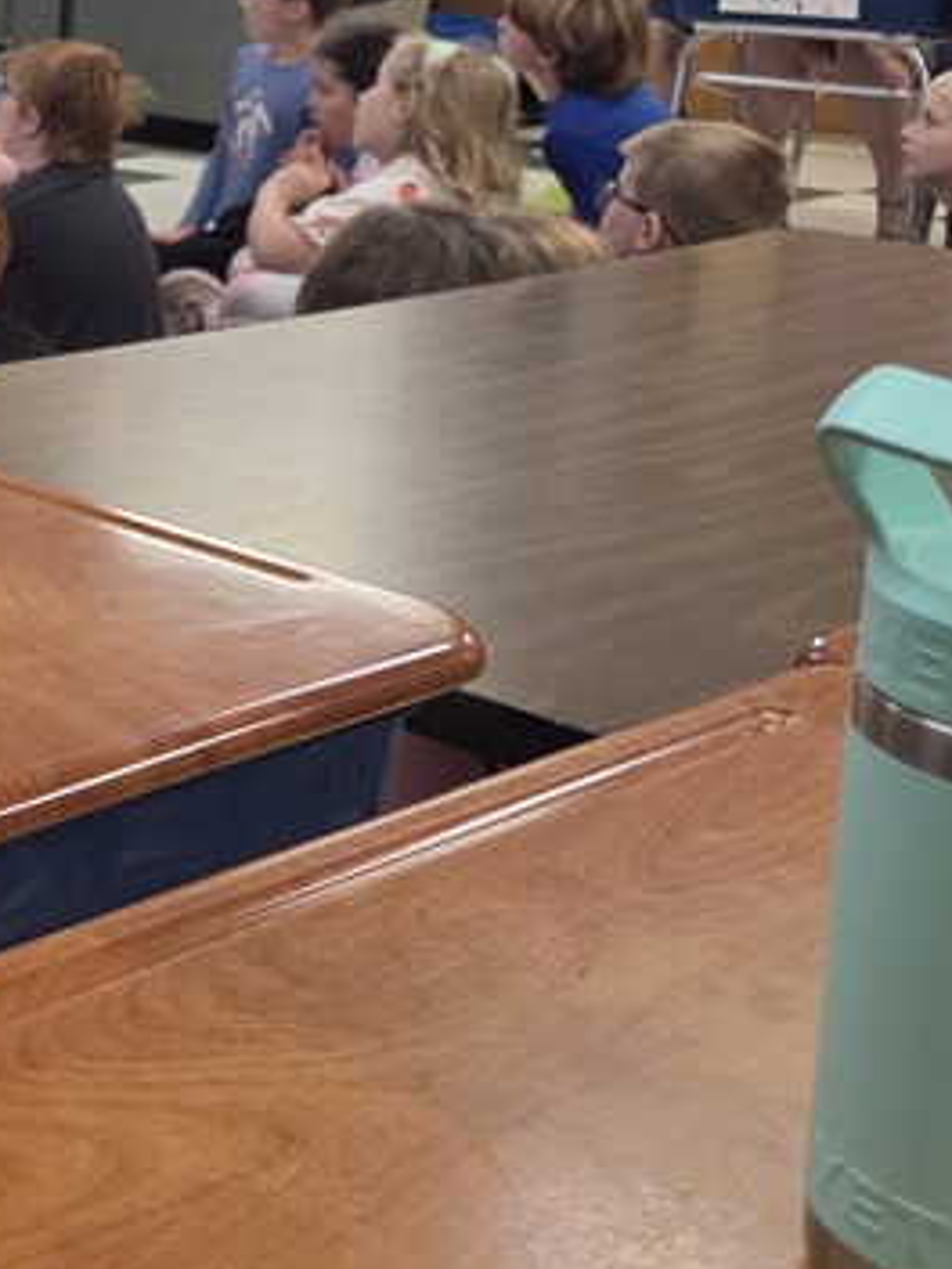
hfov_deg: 19.0
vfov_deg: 28.3
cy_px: 245
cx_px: -512
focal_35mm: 67
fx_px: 2457
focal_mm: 5.4
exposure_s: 1/120
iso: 400
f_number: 1.8
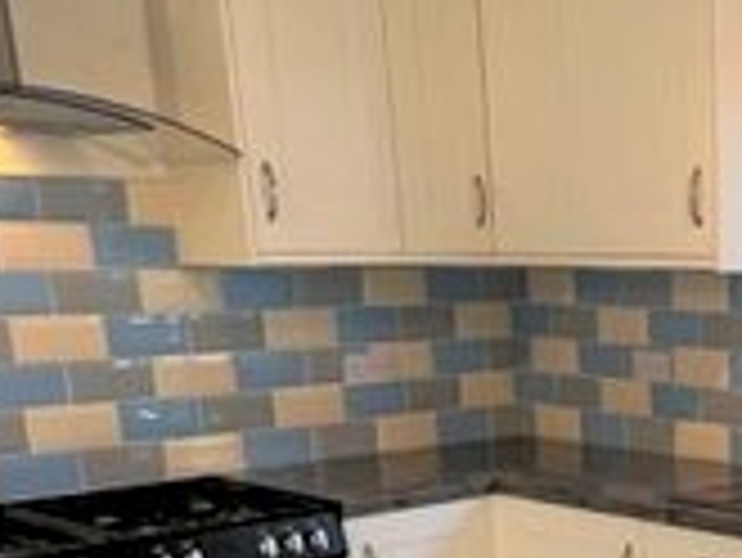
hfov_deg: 31.0
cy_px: 673
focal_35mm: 55
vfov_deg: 24.1
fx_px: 1180
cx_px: 823
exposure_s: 1/100
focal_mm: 1.57
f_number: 1.8
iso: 200
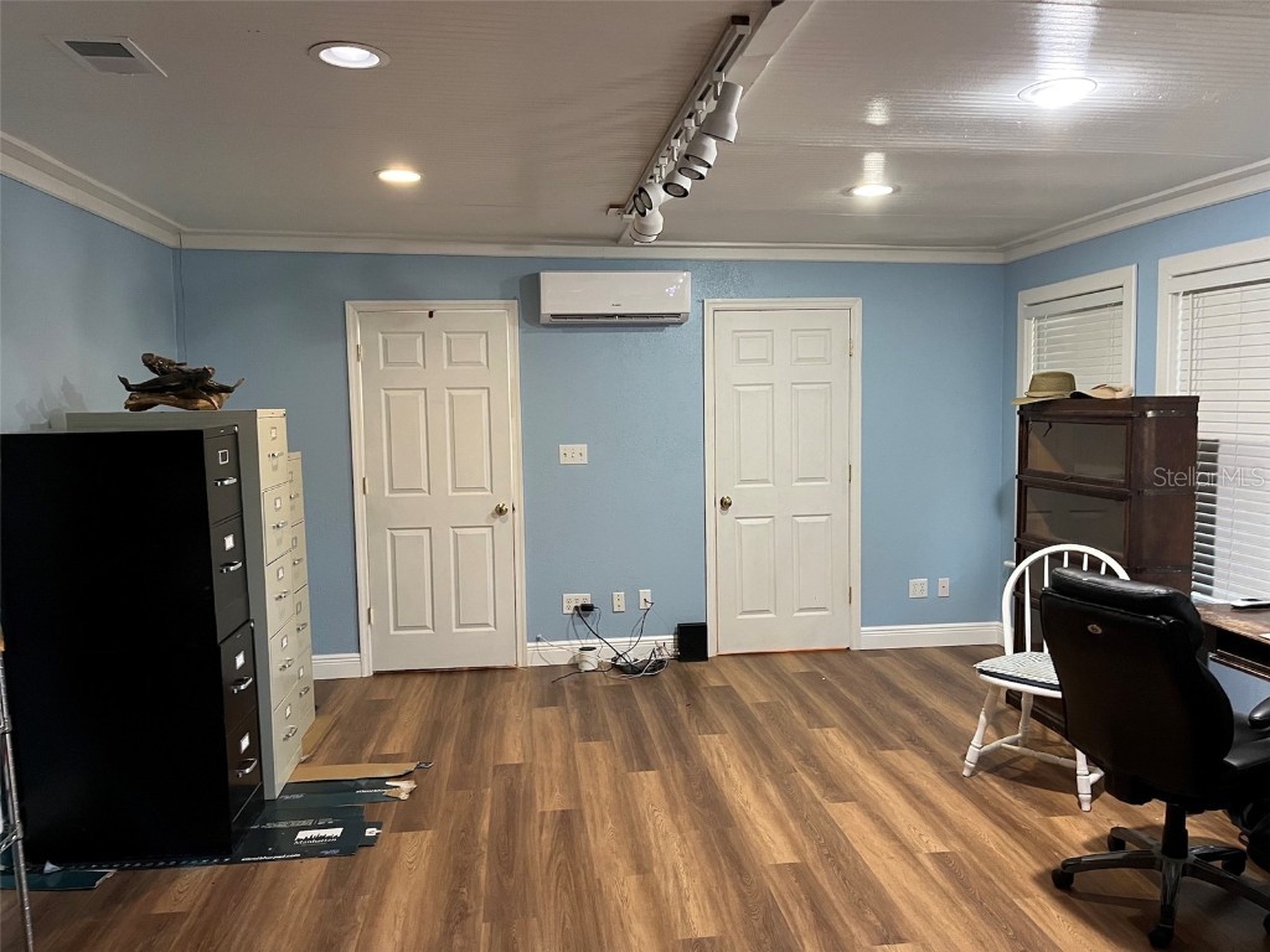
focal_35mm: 26
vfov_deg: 53.1
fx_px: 954
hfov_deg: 67.3
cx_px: 635
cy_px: 476
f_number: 1.6
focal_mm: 5.1
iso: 400
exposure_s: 1/40
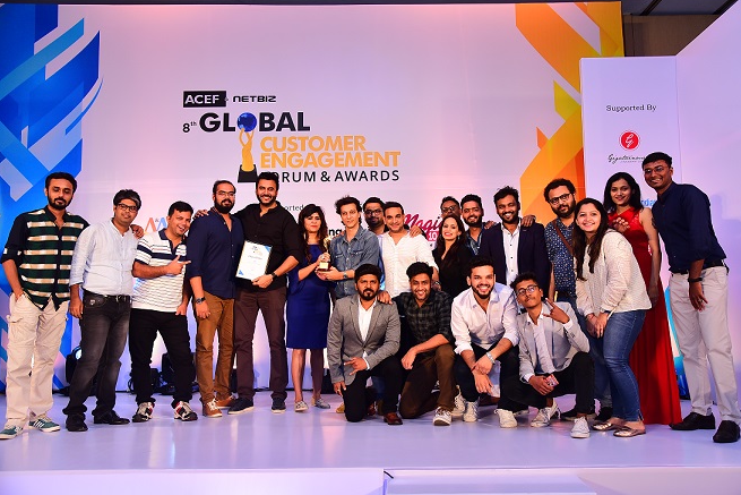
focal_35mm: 31
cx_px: 381
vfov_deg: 42.3
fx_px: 638
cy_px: 244
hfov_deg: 60.3
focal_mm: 30
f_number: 5
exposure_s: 1/125
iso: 800
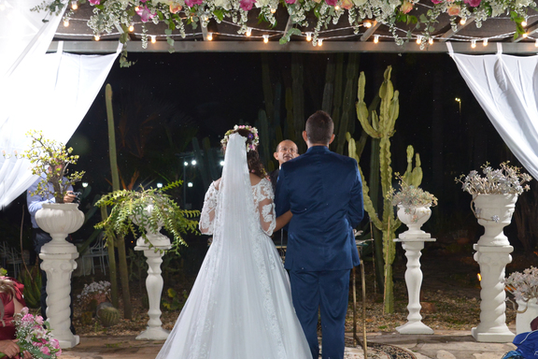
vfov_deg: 26.8
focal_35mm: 50
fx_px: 747
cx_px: 247
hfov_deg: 39.6
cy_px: 253
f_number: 6.3
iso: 1600
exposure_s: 1/60
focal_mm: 24
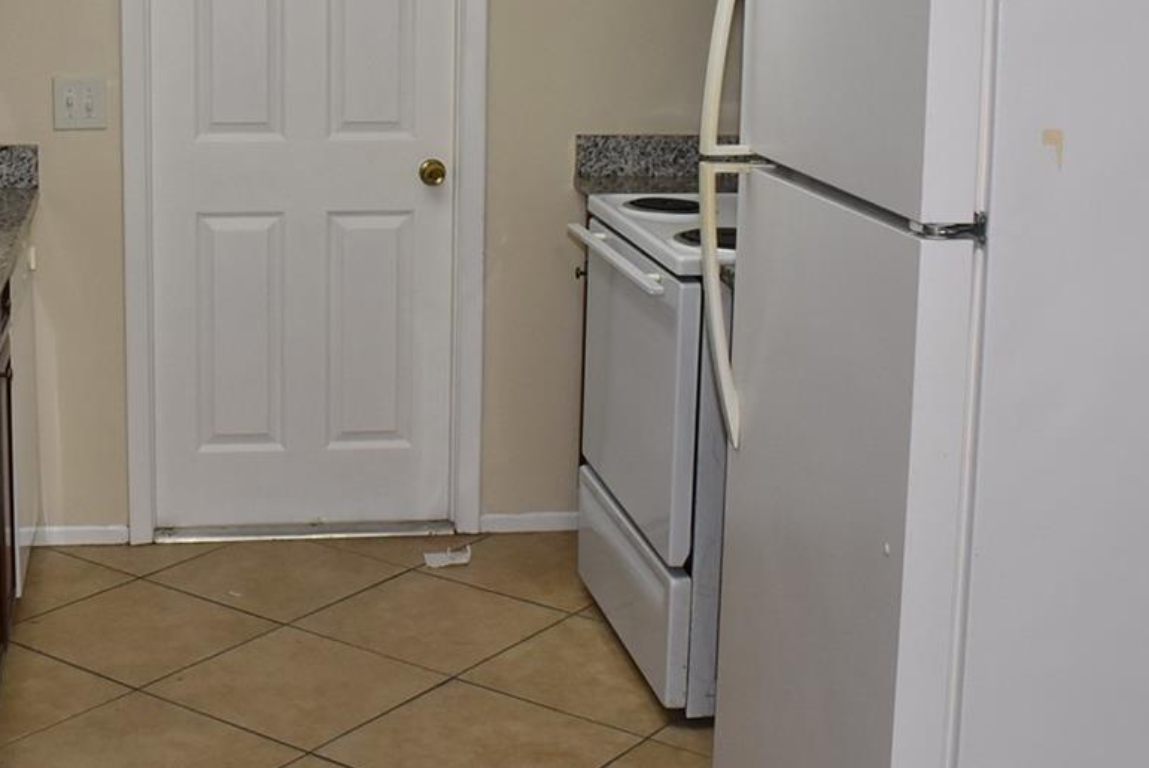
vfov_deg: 23.8
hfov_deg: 35.2
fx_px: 1788
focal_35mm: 56
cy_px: 150
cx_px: 353
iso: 800
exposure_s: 1/80
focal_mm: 18
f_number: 7.1
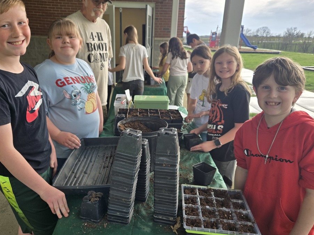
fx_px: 236
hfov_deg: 67.1
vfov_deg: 53.0
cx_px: 139
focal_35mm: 26
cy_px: 121
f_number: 1.8
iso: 64
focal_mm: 5.4
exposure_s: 1/180
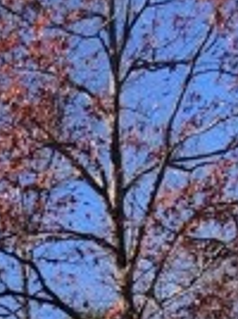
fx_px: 1481
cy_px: 902
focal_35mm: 161
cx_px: -352
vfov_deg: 9.9
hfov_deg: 8.4
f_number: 1.8
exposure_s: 1/1116
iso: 20
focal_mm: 3.99
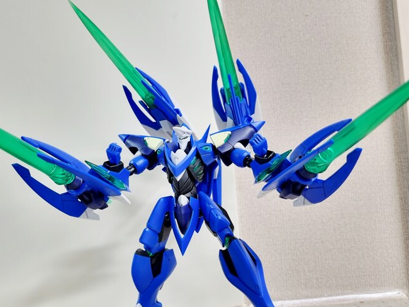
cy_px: 173
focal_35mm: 36
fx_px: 426
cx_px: 180
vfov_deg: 39.6
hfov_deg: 51.2
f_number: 1.8
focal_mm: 5.4
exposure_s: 1/40
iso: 250
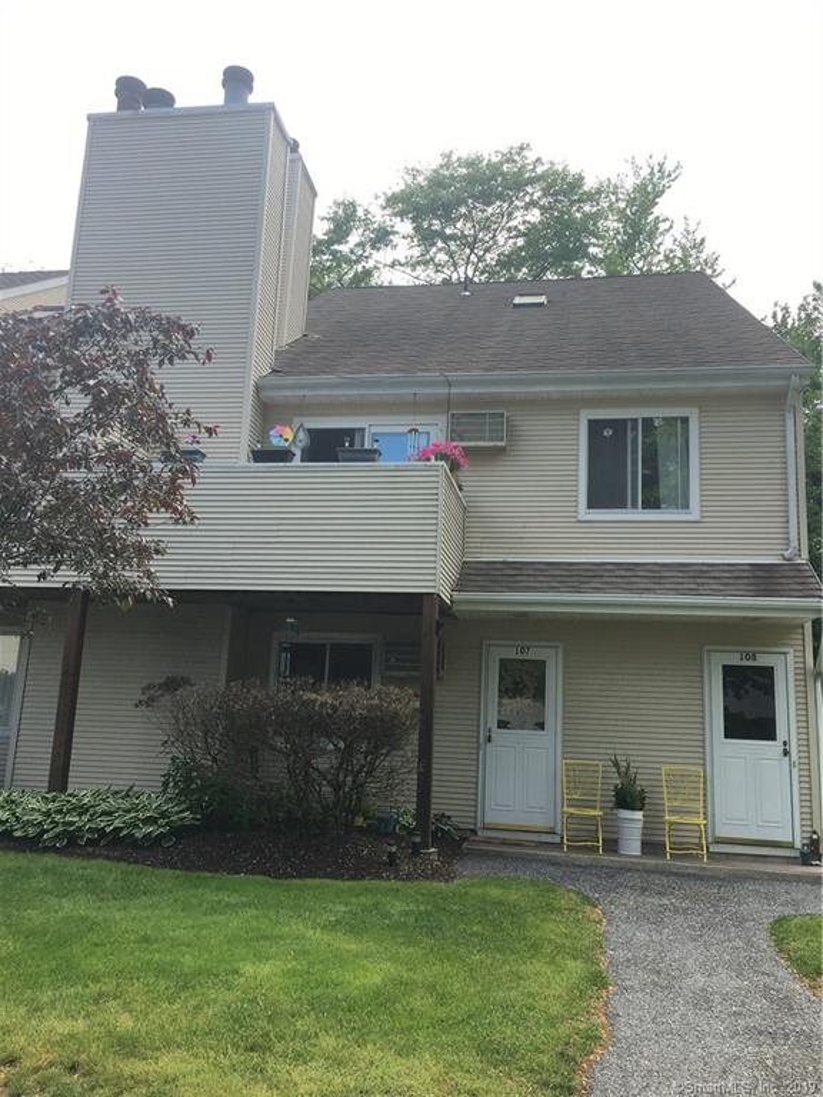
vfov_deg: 61.7
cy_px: 548
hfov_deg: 48.2
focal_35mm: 29
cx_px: 412
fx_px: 919
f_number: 2.2
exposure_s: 1/663
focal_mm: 4.15
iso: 25
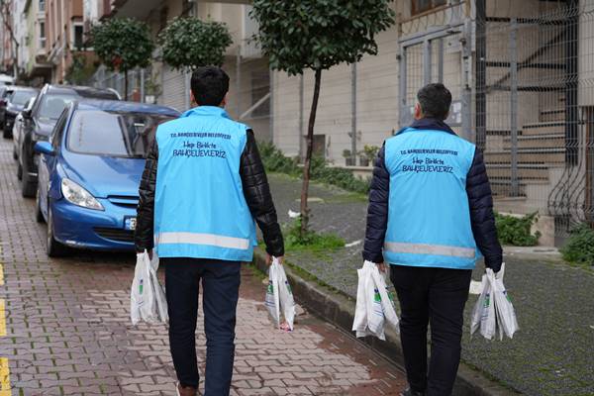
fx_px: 940
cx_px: 297
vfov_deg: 23.8
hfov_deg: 35.1
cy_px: 198
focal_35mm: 57
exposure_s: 1/160
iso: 125
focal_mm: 57
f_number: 4
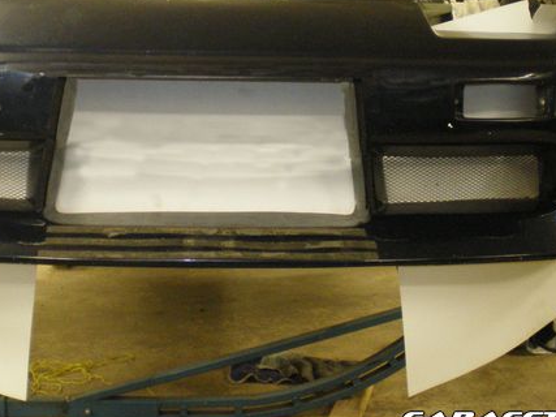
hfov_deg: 33.6
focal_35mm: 57
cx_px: 208
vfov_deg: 25.4
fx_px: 915
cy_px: 119
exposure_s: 1/30
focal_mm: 6.3
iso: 400
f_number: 3.1
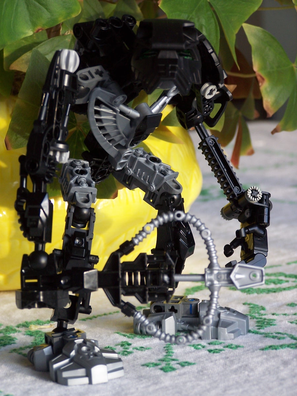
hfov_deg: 10.7
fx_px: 1590
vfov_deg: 14.2
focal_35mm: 139
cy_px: 198
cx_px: 148
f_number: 3.2
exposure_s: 1/60
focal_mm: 23.1
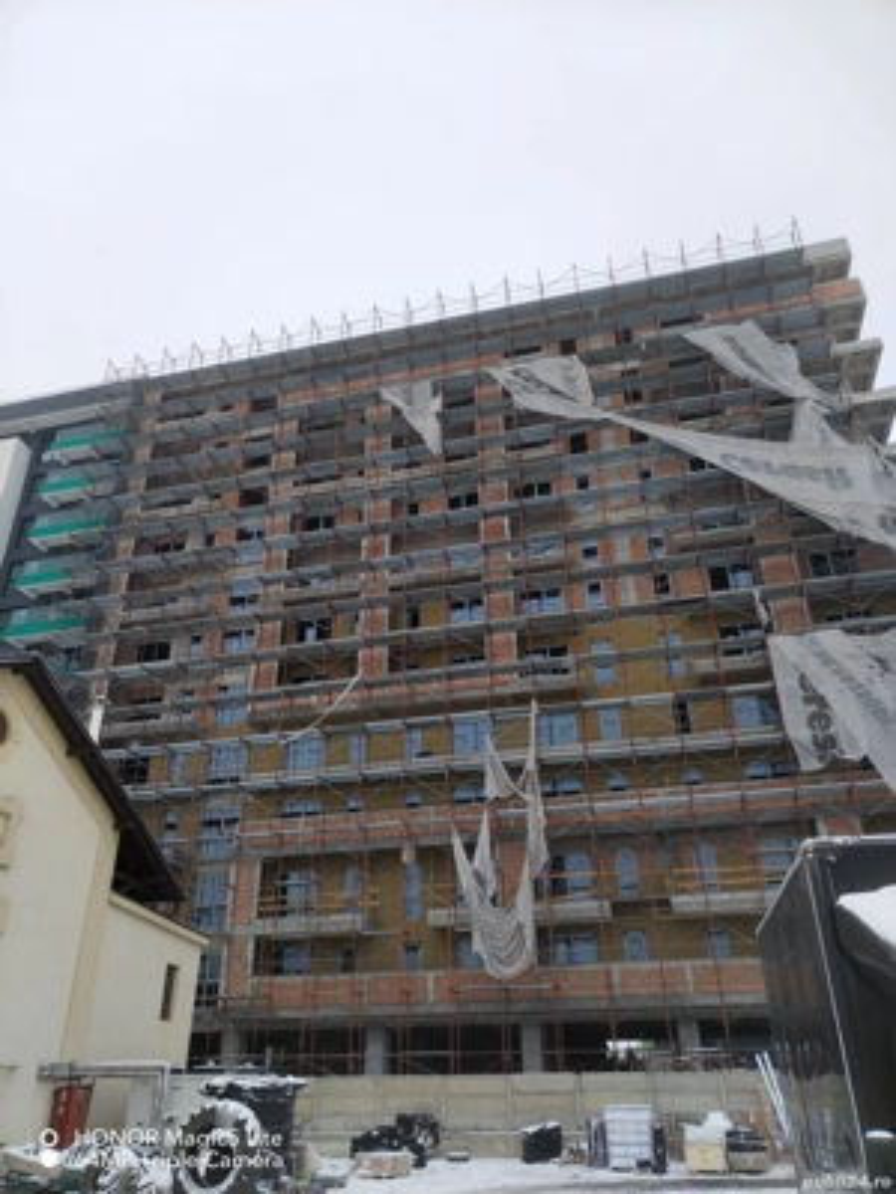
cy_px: 597
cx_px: 448
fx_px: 1001
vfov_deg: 61.7
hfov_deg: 48.2
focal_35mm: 29
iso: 118
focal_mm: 4.75
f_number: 1.8
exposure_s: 1/624
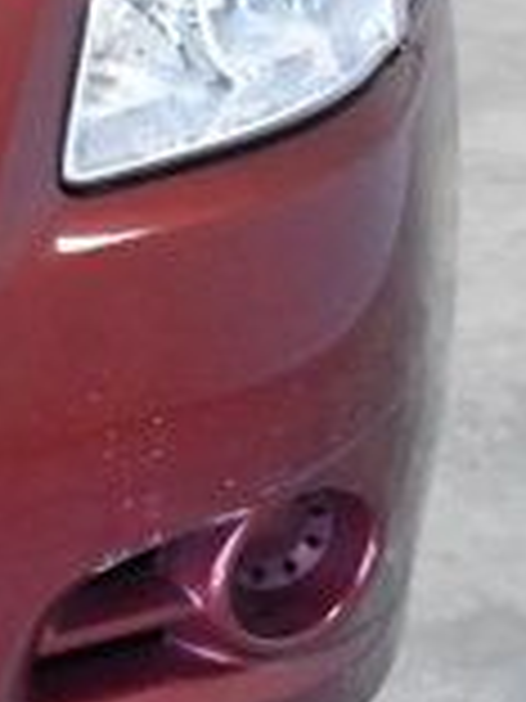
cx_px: -904
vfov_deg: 8.6
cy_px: -256
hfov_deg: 6.2
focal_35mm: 227
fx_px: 4599
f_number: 9
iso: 2500
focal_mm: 24
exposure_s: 1/320
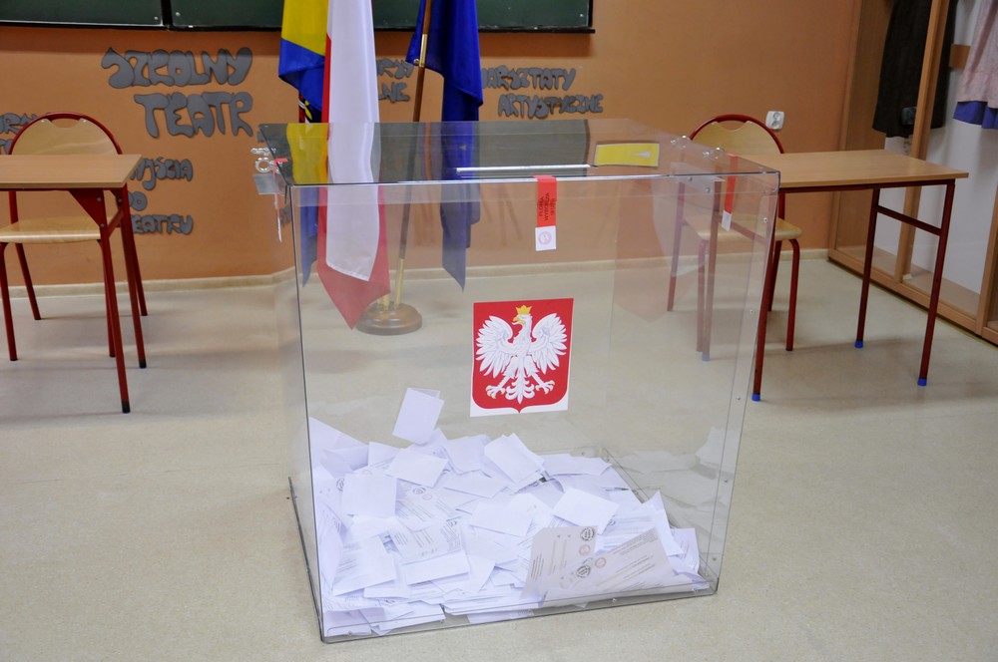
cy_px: 331
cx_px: 499
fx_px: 1163
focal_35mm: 42
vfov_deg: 31.8
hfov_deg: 46.5
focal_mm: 28
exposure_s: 1/30
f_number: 4
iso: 900
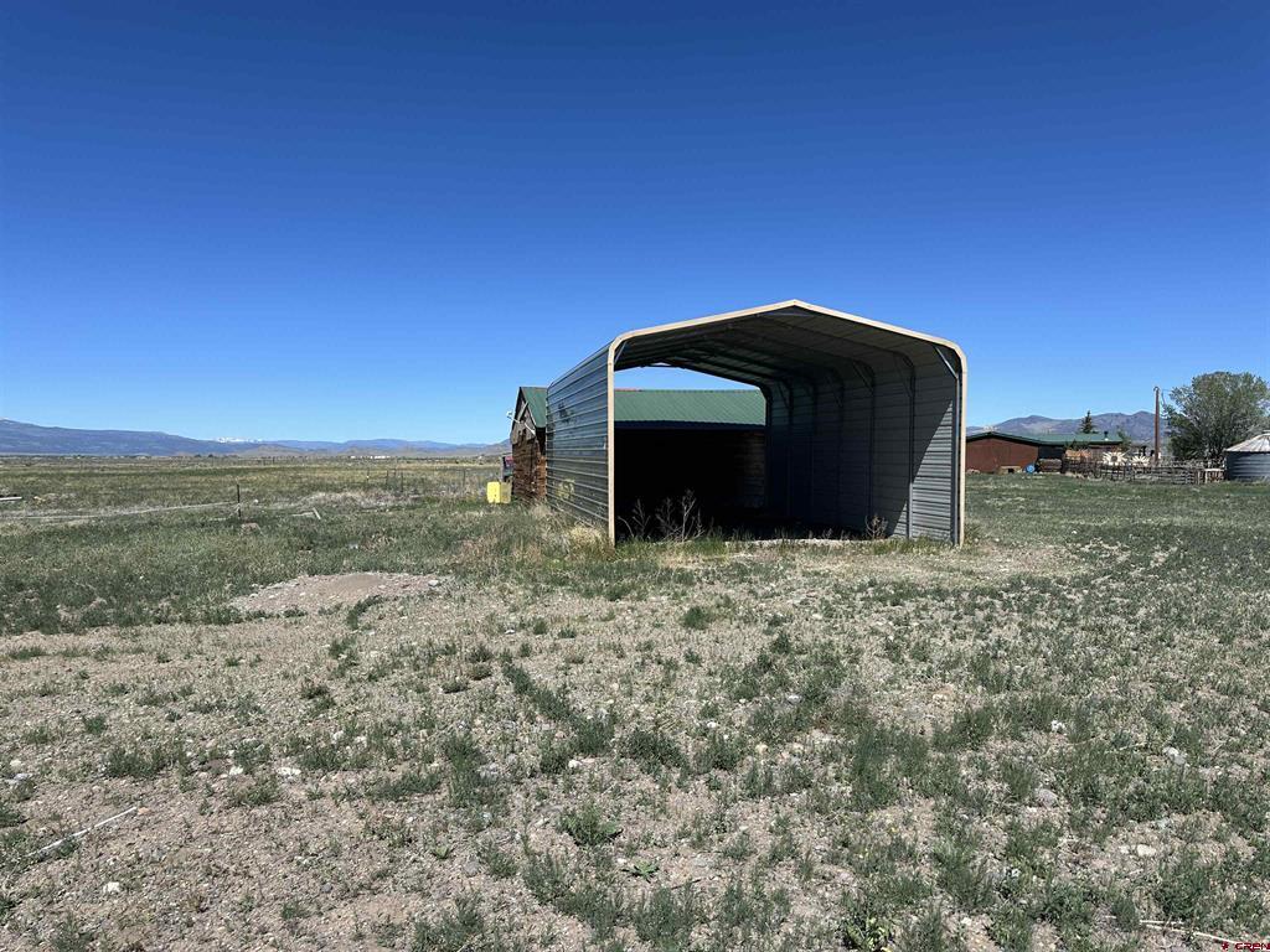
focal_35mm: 24
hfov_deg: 71.6
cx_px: 635
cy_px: 476
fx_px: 881
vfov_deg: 56.8
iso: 80
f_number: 1.78
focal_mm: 6.86
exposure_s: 1/5263
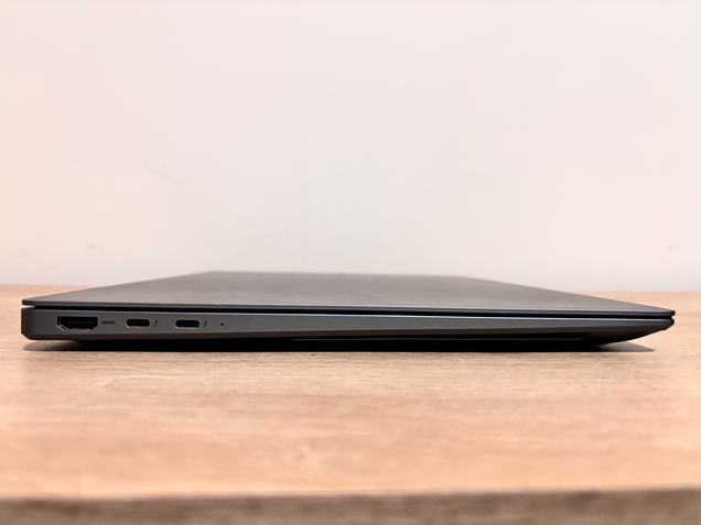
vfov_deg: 53.1
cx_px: 350
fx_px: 527
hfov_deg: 67.3
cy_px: 262
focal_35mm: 26
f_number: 1.6
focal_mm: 5.96
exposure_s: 1/30
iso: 500
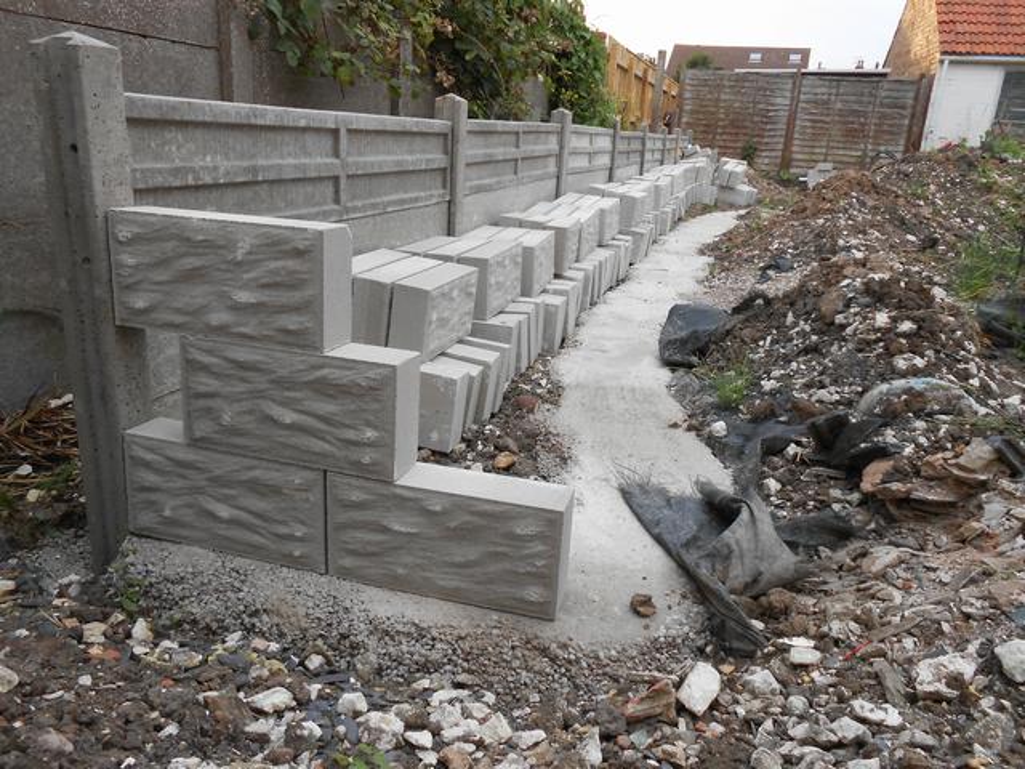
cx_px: 512
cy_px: 384
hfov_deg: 67.3
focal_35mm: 26
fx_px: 770
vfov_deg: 53.1
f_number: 3.5
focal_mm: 4.6
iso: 100
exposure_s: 1/30
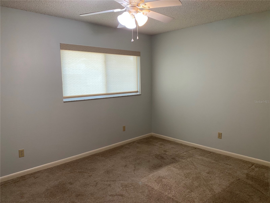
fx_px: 203
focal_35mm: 26
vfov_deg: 53.1
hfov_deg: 67.3
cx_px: 135
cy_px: 102
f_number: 1.8
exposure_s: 1/60
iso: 100
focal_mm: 4.25
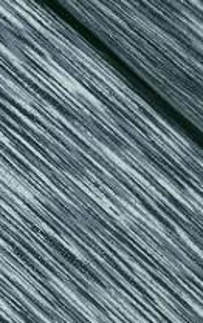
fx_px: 875
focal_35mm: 99
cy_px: 39
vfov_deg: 20.6
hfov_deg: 11.4
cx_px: -253
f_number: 1.8
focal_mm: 5.4
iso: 80
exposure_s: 1/90
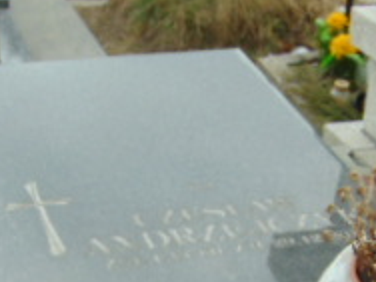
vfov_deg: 15.2
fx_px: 999
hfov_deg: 21.3
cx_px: 174
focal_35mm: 92
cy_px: 380
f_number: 3
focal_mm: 4.9
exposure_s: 1/400
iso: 80
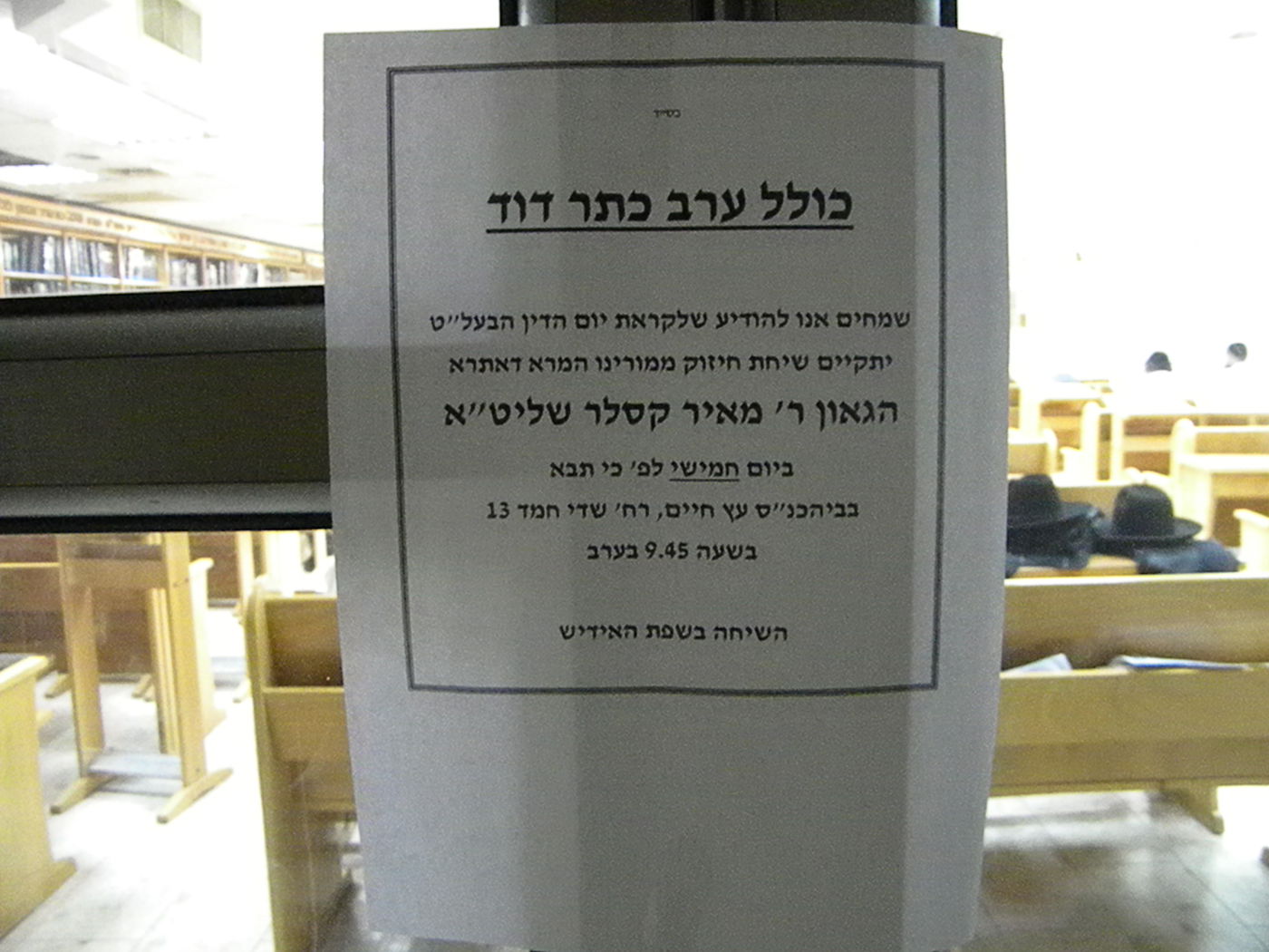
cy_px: 476
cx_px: 634
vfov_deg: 49.7
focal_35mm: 28
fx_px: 1026
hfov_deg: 63.4
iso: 3200
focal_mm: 5
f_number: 3.5
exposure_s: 1/60.2
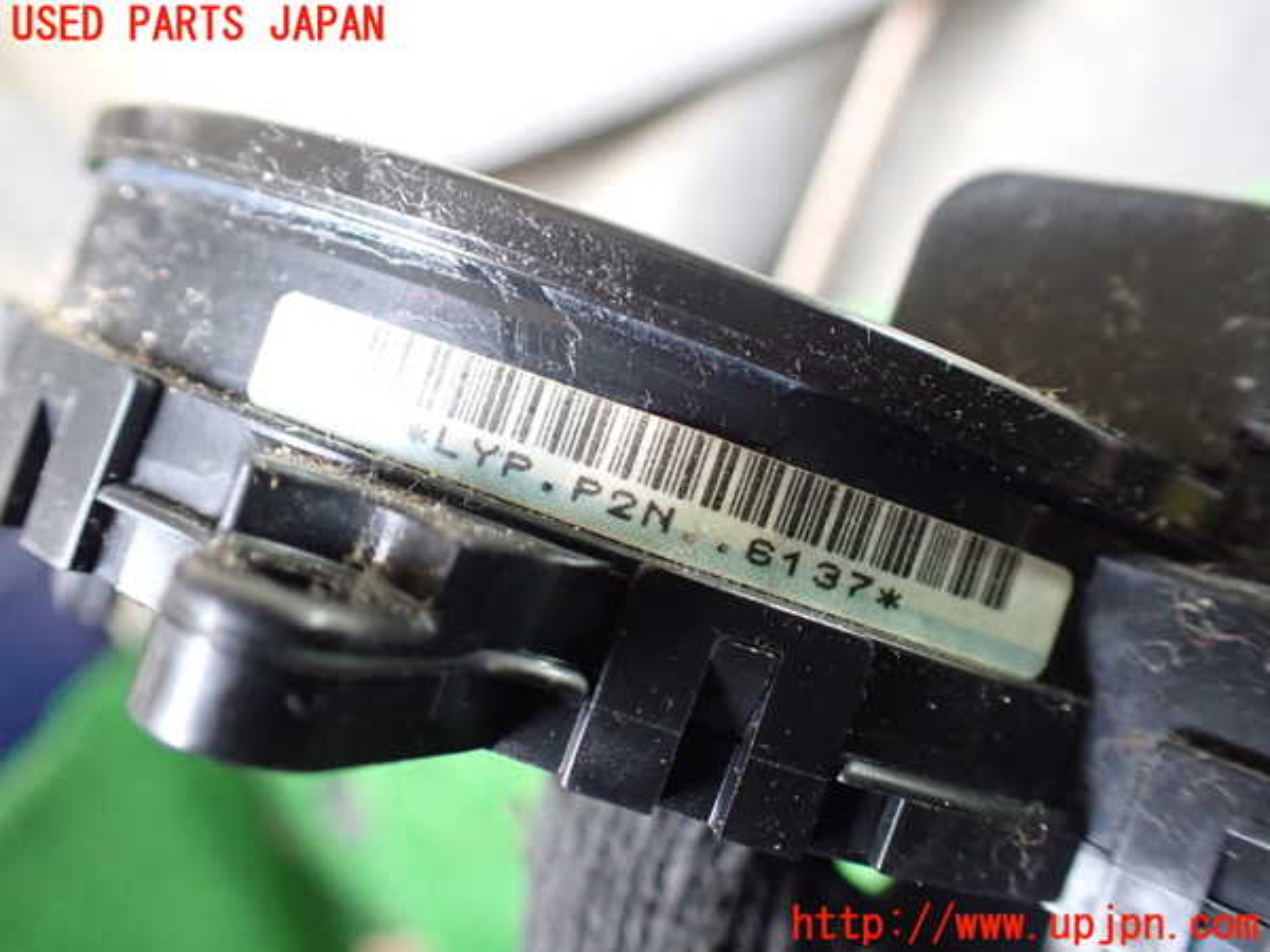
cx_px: 635
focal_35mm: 30
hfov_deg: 60.0
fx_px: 1101
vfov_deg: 46.8
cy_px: 476
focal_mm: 5.4
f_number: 2.3
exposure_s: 1/40
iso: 800
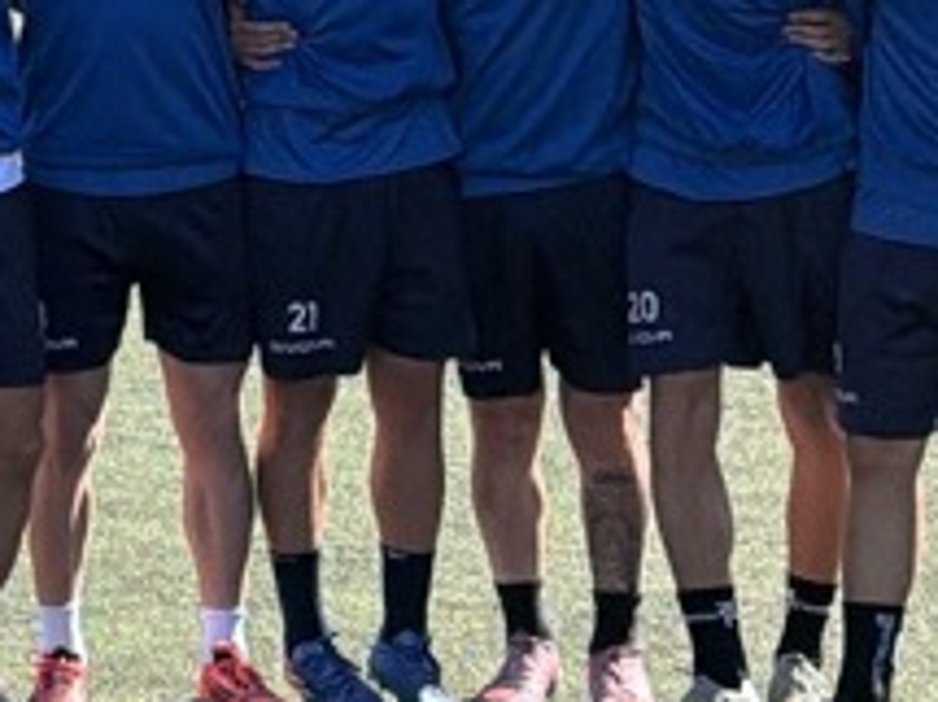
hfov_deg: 12.8
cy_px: 140
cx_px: -650
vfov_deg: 10.3
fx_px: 3873
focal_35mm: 143
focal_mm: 6.76
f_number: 1.78
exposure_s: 1/9091
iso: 400
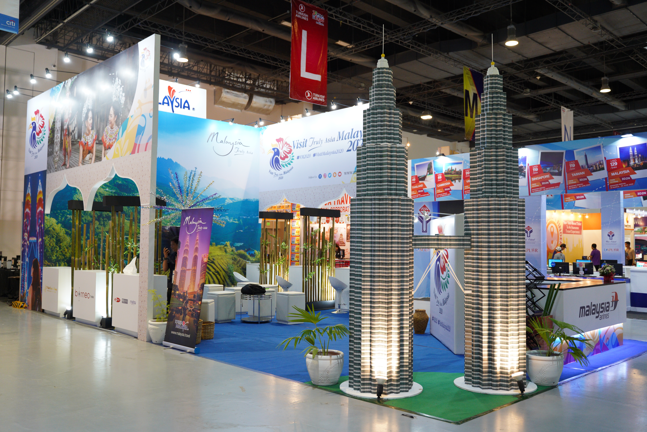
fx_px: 575
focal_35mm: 32
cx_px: 324
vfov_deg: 41.1
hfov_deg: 58.7
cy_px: 216
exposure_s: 1/125
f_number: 2.8
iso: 1250
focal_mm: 32
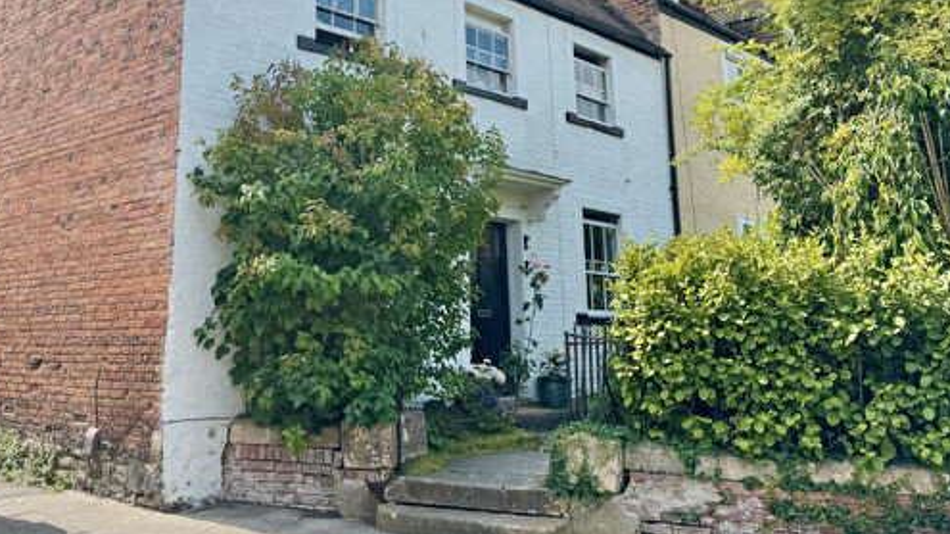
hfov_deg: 53.6
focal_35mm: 37
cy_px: 103
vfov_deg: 31.1
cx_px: 370
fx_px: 932
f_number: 1.78
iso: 80
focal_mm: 6.76
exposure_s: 1/5348
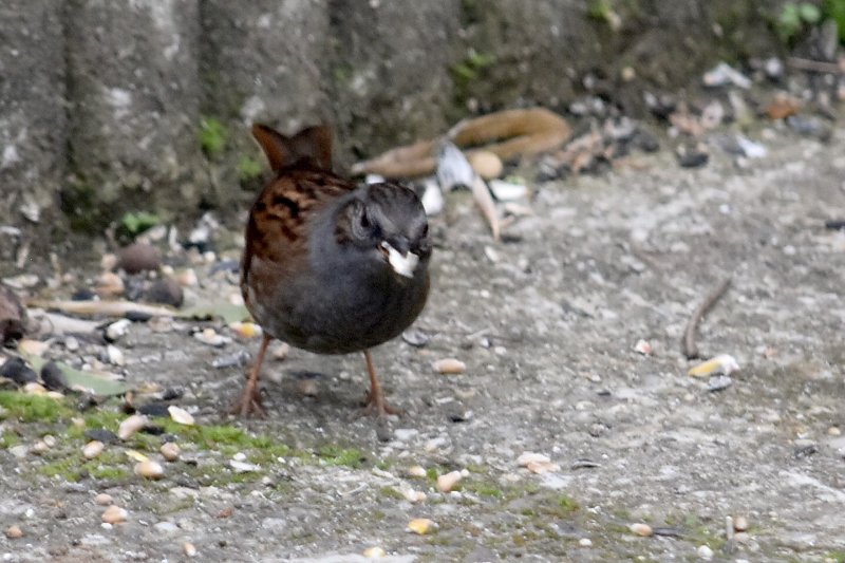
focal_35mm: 450
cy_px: 282
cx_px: 422
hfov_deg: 4.6
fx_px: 10560
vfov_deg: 3.1
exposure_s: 1/160
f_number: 5.6
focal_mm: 300
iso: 640
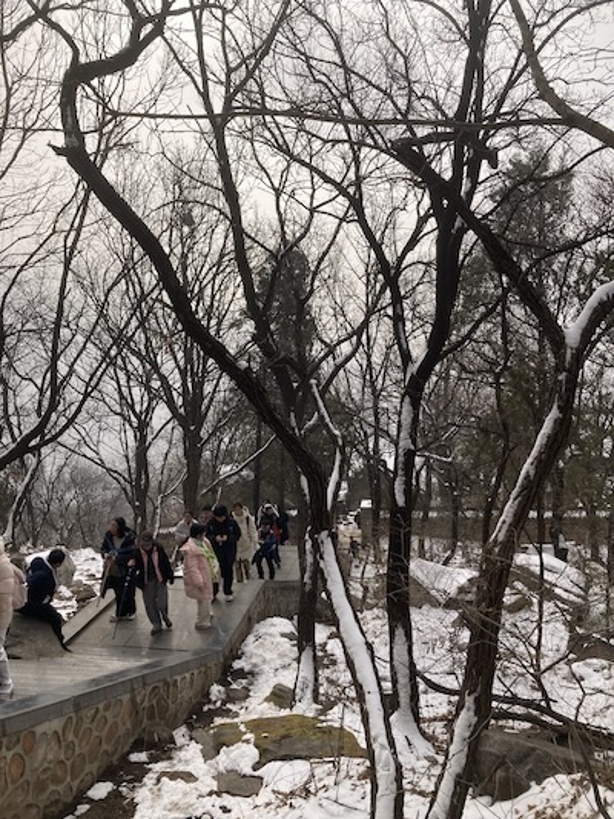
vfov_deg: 63.4
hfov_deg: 49.8
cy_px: 410
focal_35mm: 28
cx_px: 307
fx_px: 662
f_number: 1.8
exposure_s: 1/2404
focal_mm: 3.99
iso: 20
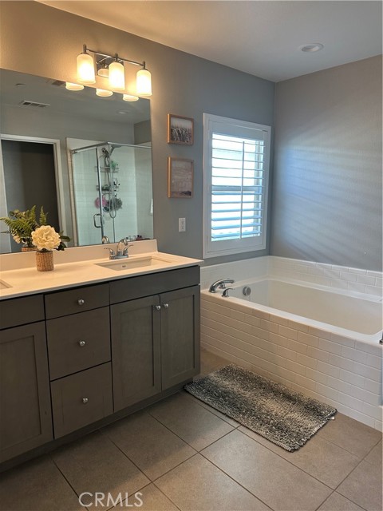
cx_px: 192
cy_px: 256
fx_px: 354
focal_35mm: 24
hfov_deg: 56.8
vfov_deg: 71.6
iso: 125
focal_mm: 6.86
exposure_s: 1/120
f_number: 1.78
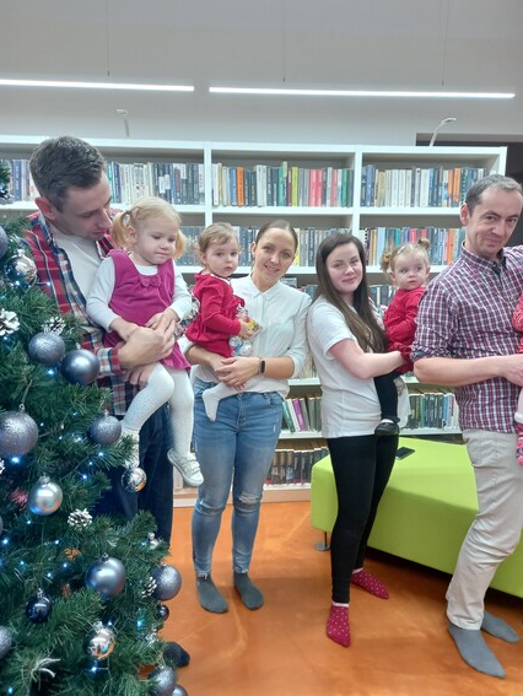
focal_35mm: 26
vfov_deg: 67.3
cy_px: 356
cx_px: 258
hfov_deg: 53.1
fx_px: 523
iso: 200
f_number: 2
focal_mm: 4.6
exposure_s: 1/50
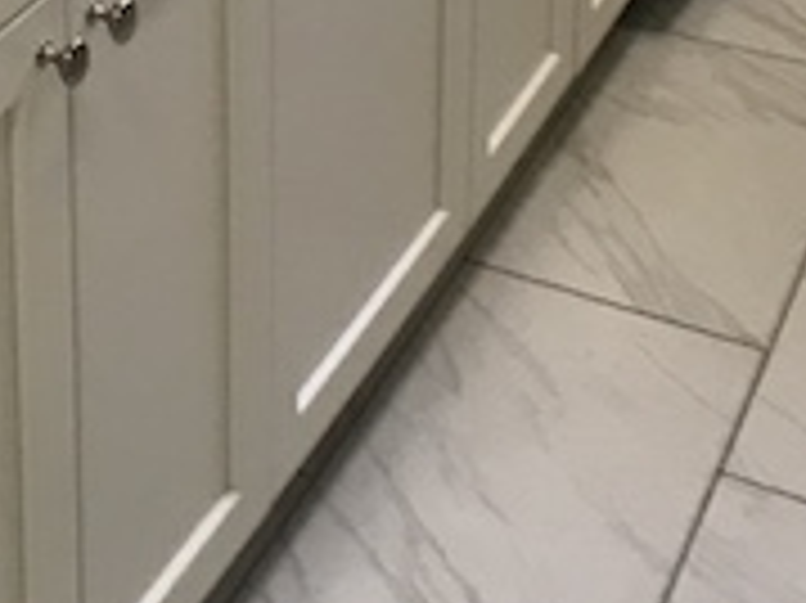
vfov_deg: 10.7
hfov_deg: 14.9
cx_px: -297
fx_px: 2909
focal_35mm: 125
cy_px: -644
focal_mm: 3.99
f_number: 1.8
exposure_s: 1/33
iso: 25
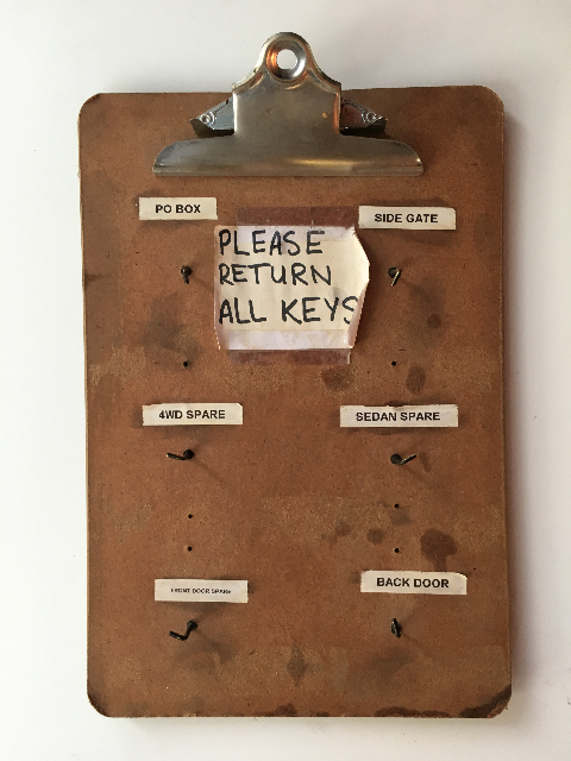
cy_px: 380
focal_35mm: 29
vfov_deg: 61.7
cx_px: 286
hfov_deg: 48.2
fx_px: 638
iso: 40
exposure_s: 1/33
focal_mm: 4.15
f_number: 2.2
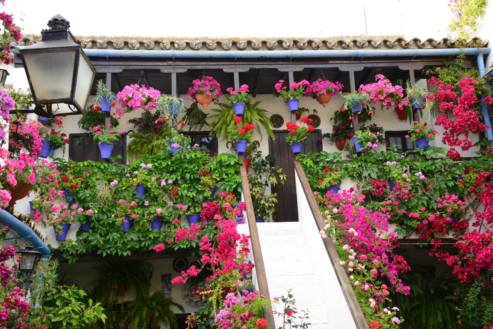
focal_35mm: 48
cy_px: 164
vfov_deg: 28.1
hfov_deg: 41.1
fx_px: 657
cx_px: 246
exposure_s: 1/50
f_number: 13
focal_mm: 48
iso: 500
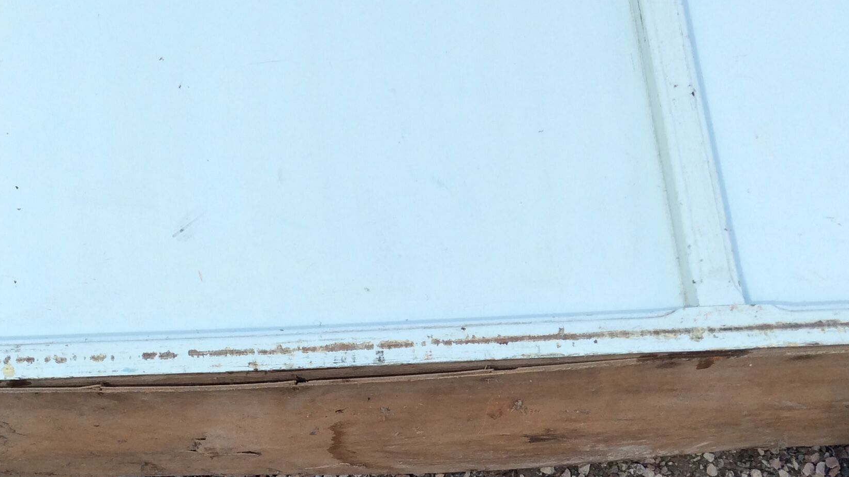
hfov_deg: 37.4
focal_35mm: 55
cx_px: 269
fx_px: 1238
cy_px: 455
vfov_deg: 21.2
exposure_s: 1/784
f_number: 2.4
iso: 32
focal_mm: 3.3
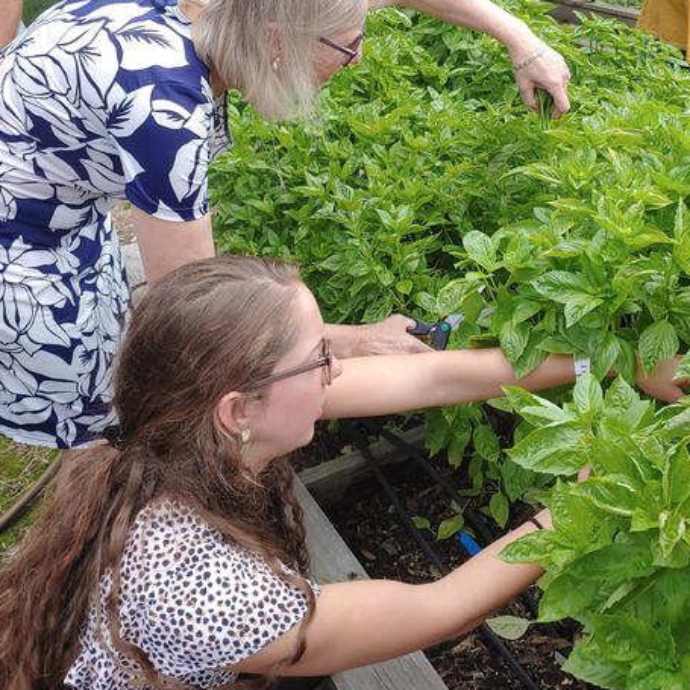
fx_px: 767
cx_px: 390
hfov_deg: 48.3
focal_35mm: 34
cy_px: 205
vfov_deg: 47.3
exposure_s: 1/549
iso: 50
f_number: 1.5
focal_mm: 4.23
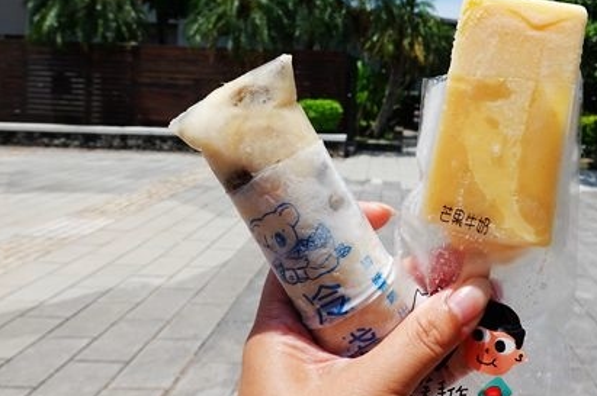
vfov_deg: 34.3
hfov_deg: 49.1
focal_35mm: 38
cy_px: 101
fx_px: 629
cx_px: 436
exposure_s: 1/640
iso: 125
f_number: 5.6
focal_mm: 9
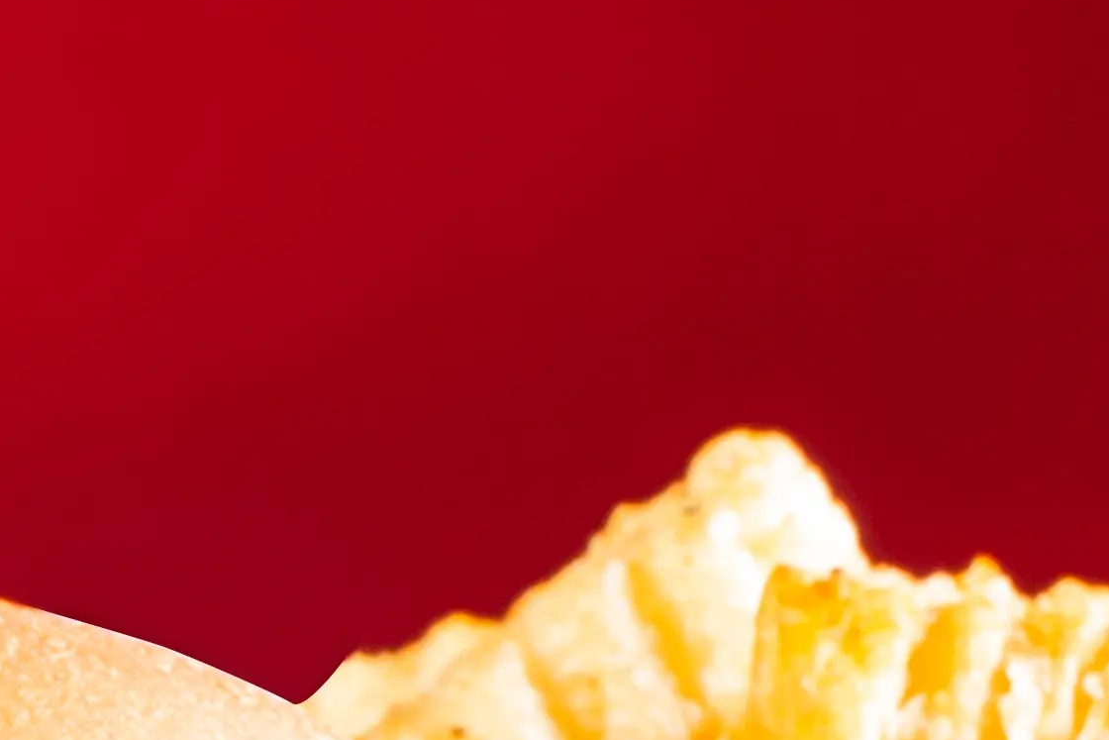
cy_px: 1229
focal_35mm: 690
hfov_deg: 3.0
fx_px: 21257
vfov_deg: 2.0
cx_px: -761
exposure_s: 1/250
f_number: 18
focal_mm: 105
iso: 320
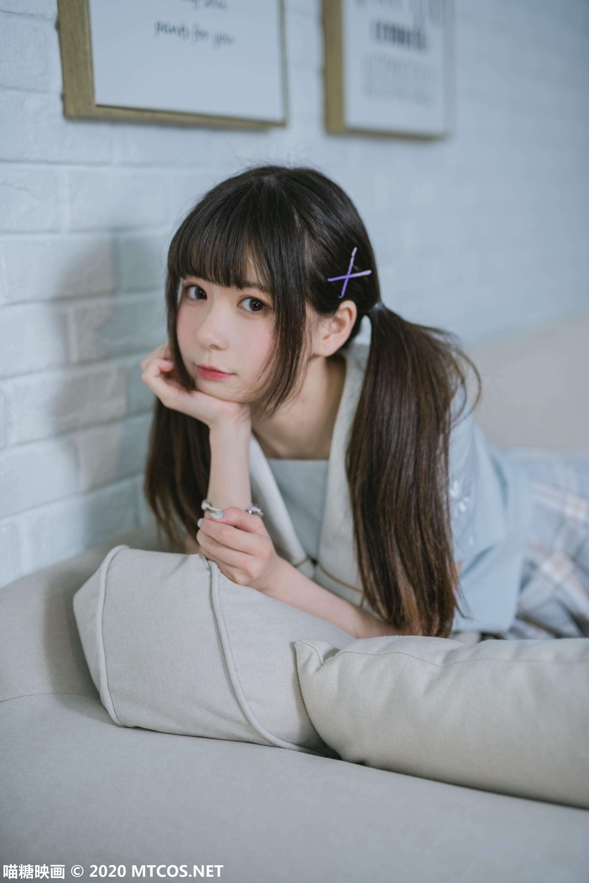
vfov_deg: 39.6
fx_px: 1226
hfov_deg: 27.0
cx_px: 294
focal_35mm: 50
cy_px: 442
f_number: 1.8
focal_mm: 50
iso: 80
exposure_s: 1/250
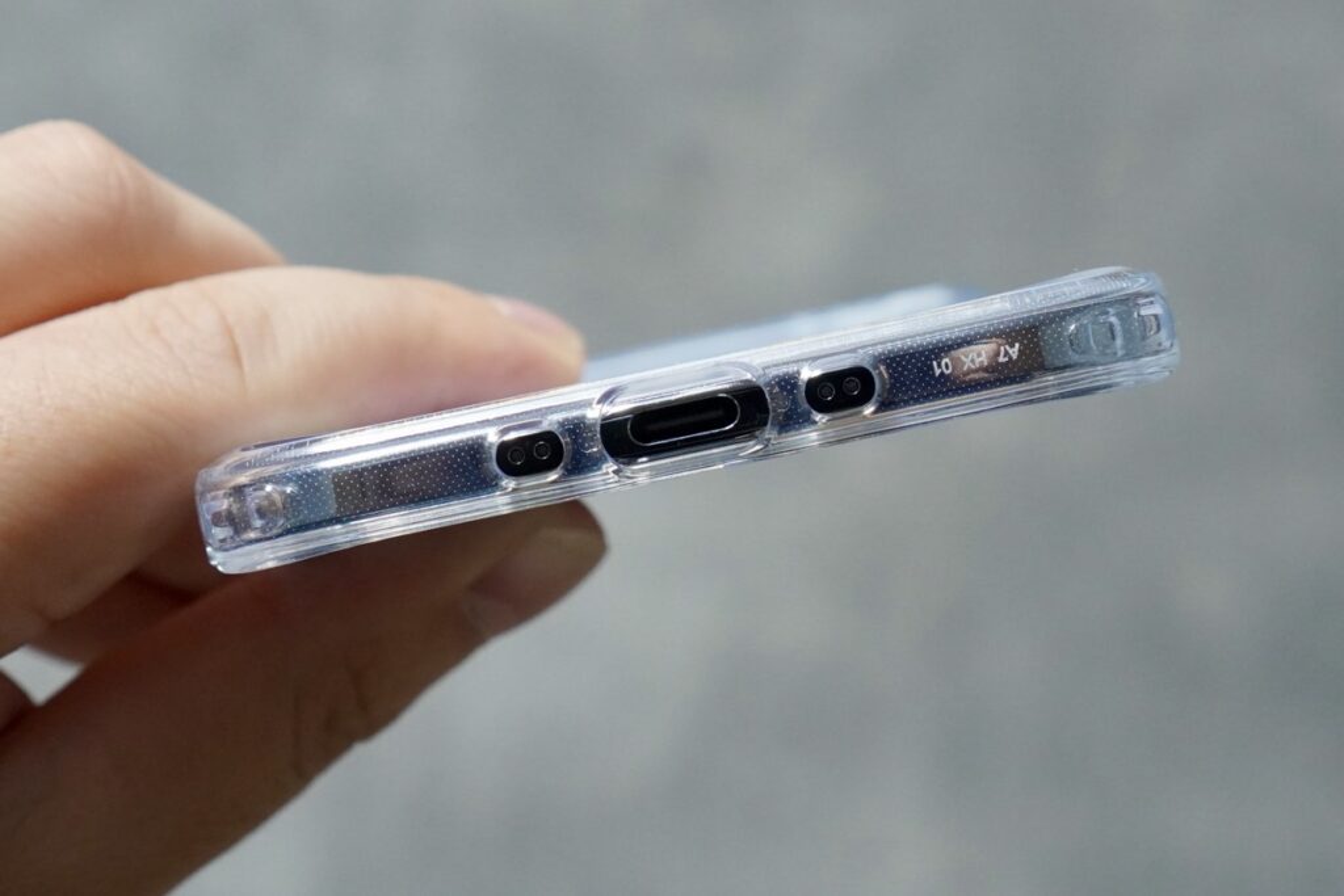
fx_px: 1960
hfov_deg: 37.8
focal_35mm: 52
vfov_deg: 25.8
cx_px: 672
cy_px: 448
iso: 2000
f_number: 5.6
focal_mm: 35
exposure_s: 1/60
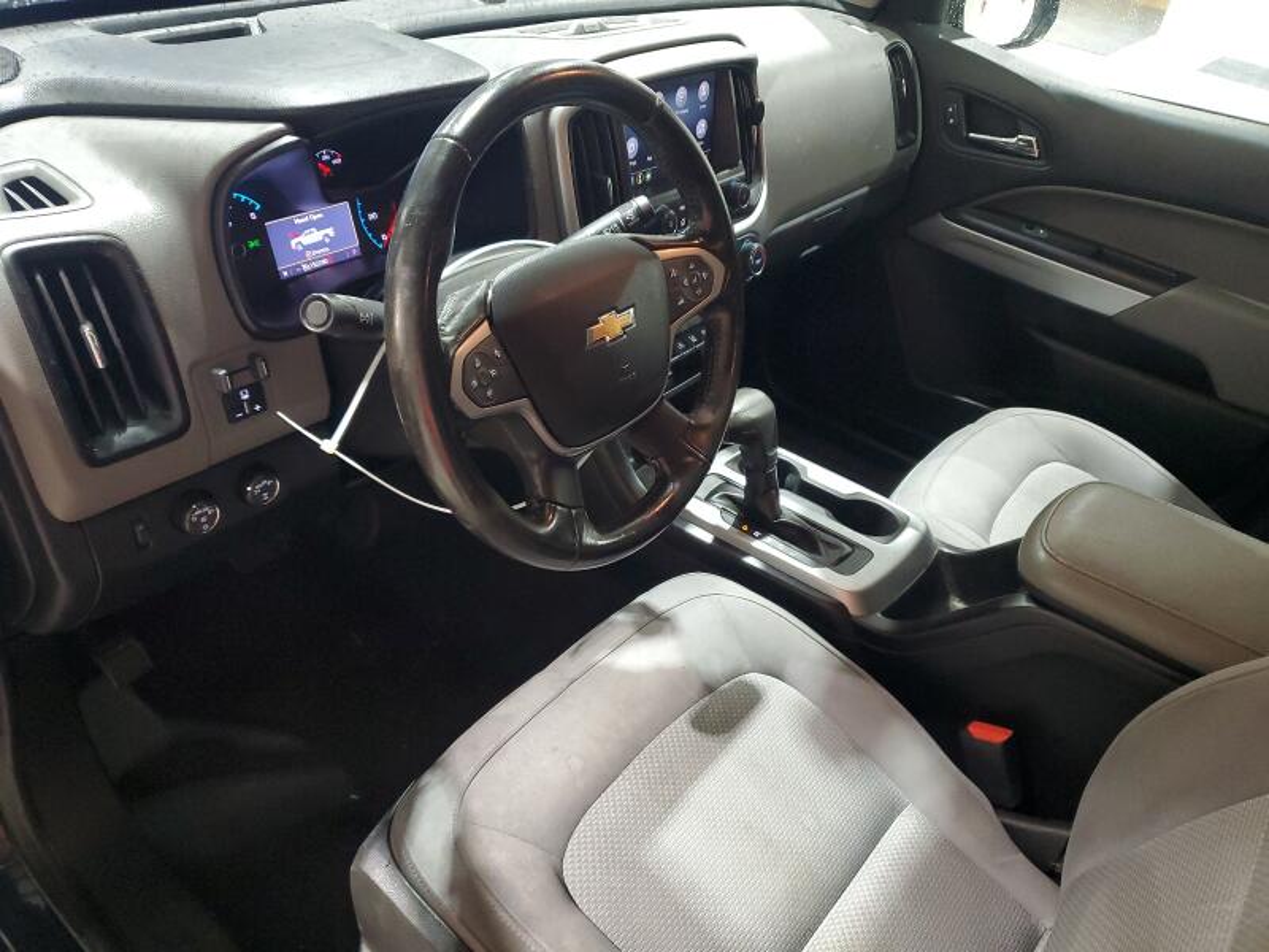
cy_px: 476
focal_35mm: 26
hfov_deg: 67.3
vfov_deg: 53.1
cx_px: 634
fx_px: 953
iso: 301
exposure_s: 1/40
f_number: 1.5
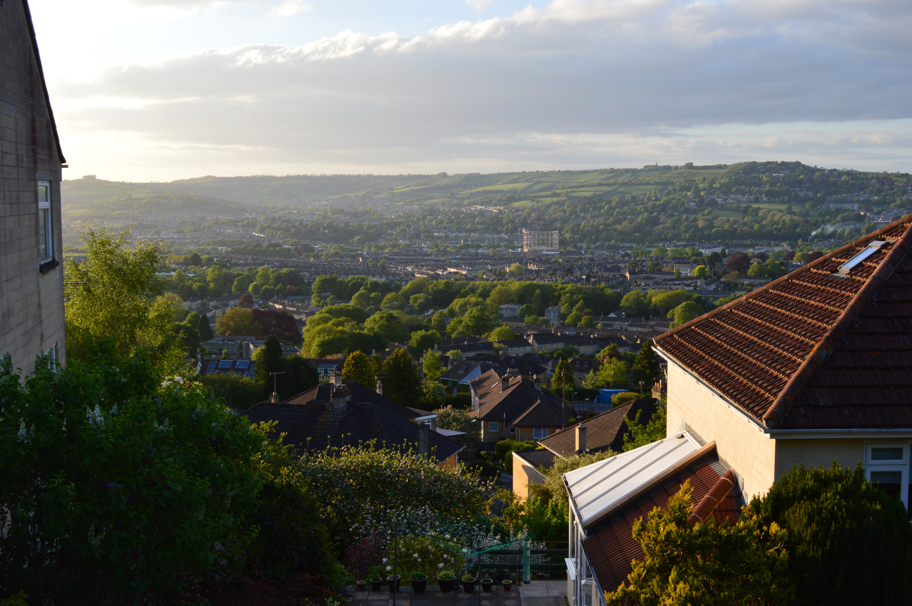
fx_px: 1063
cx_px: 456
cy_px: 303
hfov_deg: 46.4
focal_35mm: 42
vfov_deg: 31.8
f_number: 10
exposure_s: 1/200
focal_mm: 28
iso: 400
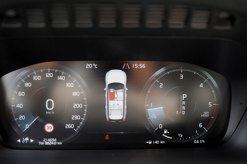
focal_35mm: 33
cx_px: 124
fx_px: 226
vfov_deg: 40.0
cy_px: 82
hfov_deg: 57.2
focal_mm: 33
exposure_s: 1/60
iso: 500
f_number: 4
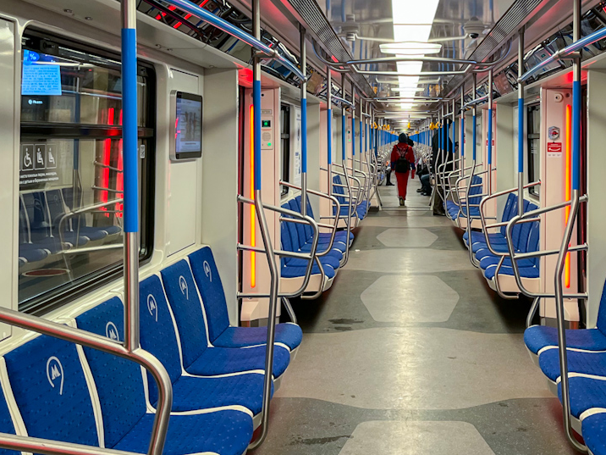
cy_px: 141
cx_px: 415
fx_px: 788
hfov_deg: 41.4
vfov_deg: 31.9
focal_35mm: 45
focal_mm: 5.1
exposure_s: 1/100
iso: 125
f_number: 1.6
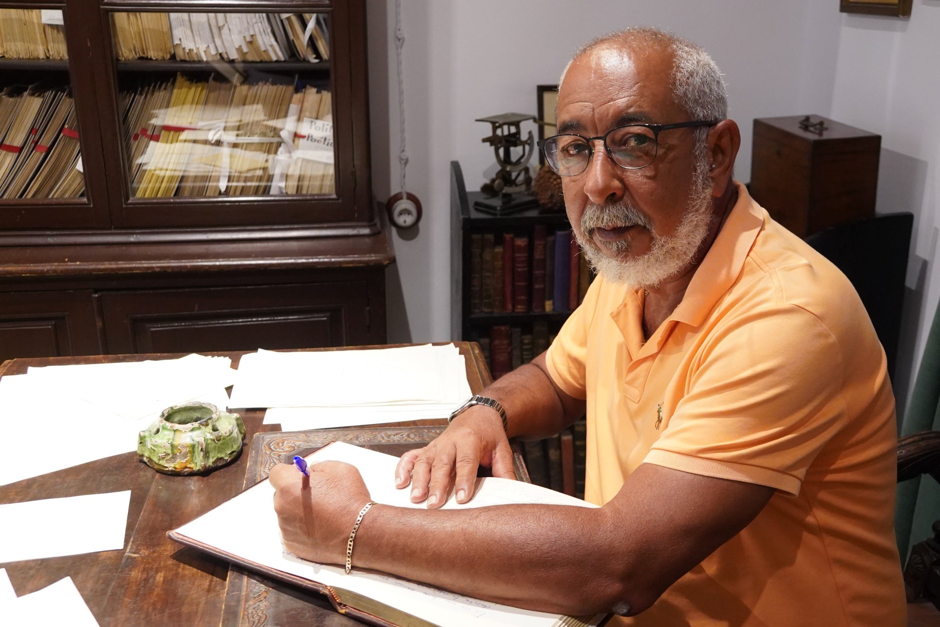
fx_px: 1018
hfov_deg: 49.6
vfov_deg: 34.2
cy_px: 314
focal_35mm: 39
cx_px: 470
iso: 5000
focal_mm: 26
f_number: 5
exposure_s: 1/60
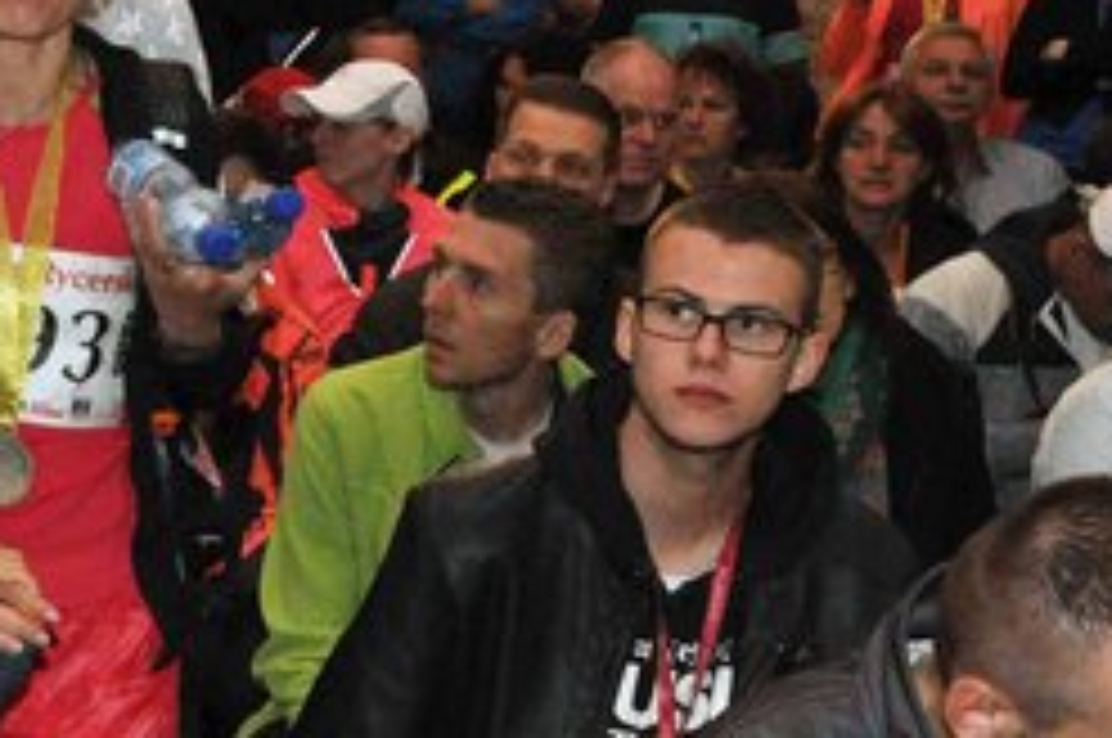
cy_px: 274
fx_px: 3526
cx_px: -207
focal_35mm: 114
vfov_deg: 11.9
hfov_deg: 17.1
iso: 1600
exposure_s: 1/60
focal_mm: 29
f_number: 11
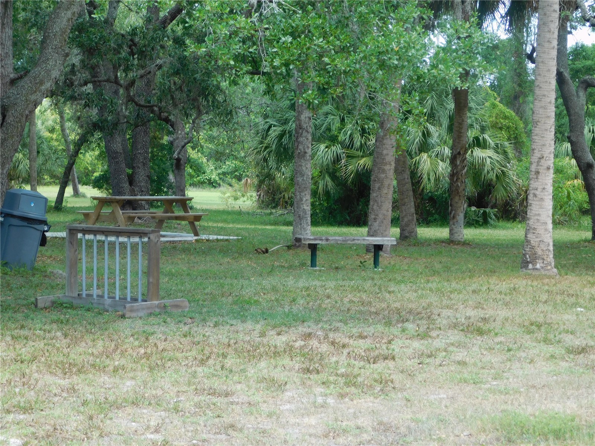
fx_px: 1702
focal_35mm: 99
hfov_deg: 19.8
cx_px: 298
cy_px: 223
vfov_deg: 14.9
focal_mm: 17.6
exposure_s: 1/100
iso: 125
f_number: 4.6
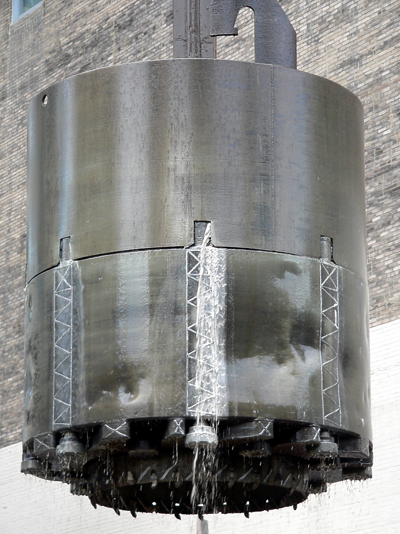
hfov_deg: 10.6
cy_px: 267
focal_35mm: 140
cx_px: 200
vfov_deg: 14.1
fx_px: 2157
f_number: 2.8
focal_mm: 23.3
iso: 80
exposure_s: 1/80
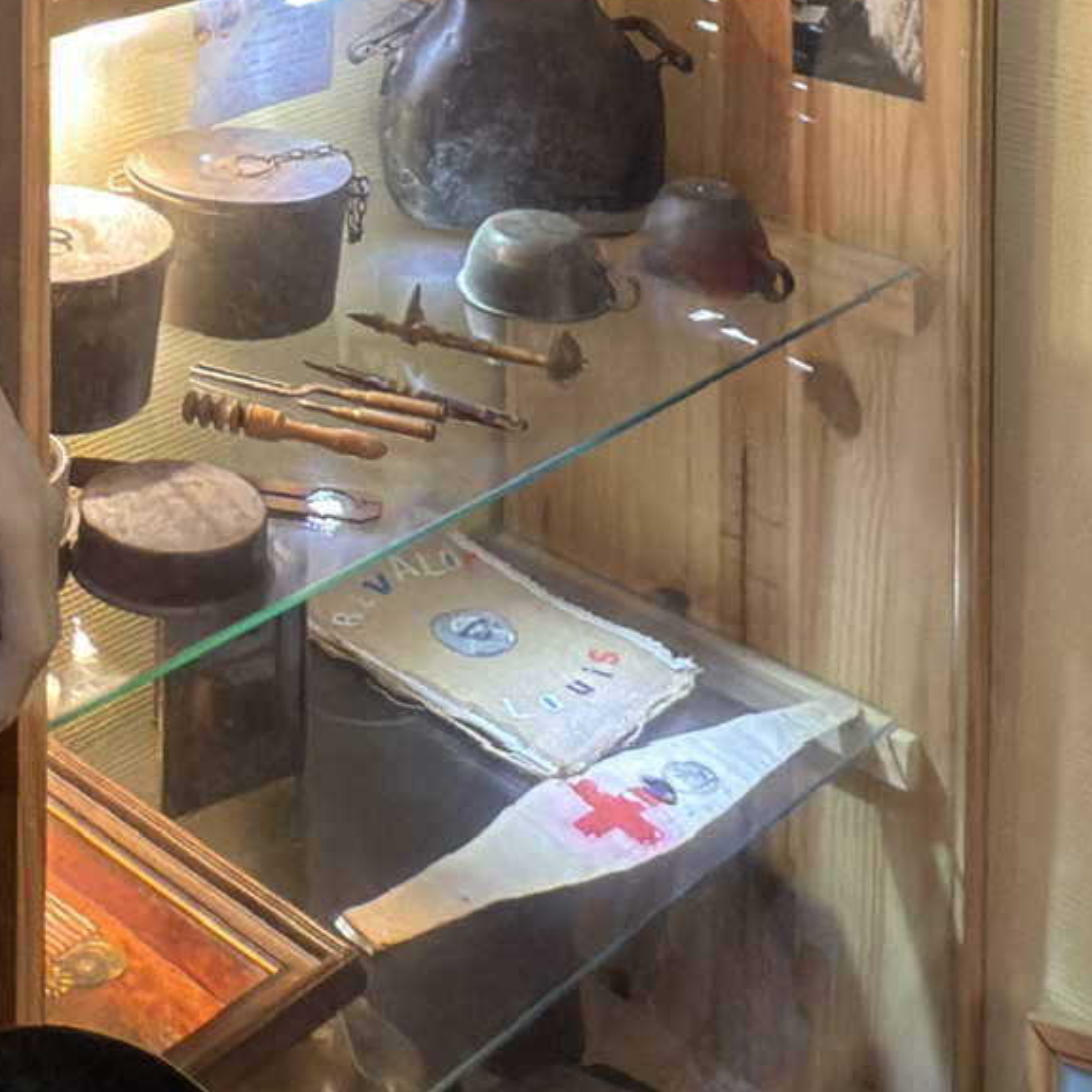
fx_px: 2248
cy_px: -621
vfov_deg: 21.9
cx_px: 17
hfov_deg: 26.0
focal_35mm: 63
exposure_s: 1/25
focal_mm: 2.22
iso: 200
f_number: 2.2
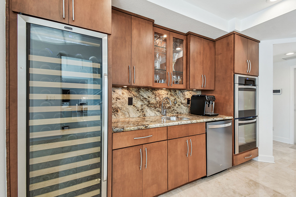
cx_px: 148
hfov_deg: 100.4
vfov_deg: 77.3
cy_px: 98
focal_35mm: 15
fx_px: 123
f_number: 7.1
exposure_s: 1/6
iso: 100
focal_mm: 10
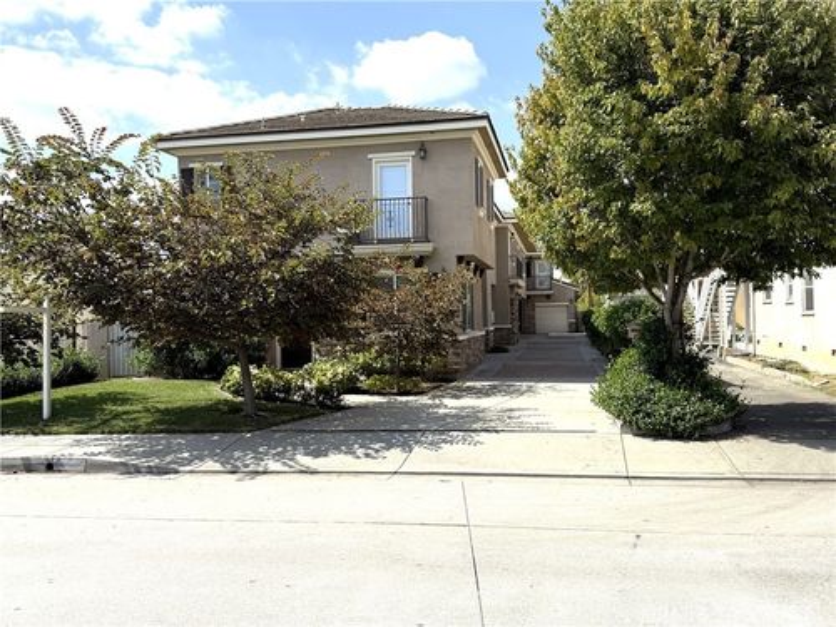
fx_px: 749
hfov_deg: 58.4
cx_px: 418
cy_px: 314
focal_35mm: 31
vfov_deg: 45.4
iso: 80
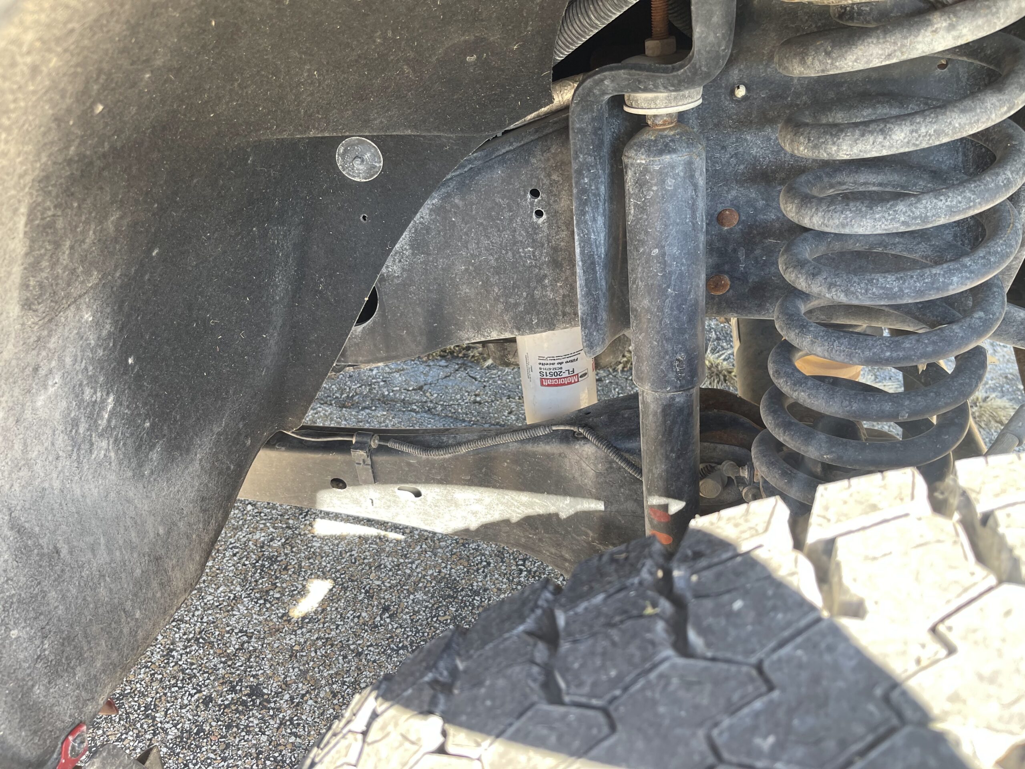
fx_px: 770
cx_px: 512
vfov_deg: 53.1
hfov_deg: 67.3
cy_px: 384
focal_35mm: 26
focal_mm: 5.1
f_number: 1.6
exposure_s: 1/121
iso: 80
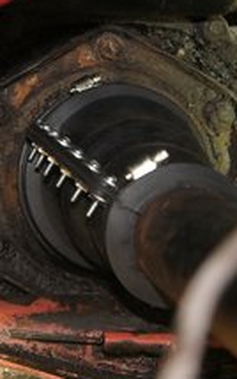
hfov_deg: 13.3
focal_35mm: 97
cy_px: 182
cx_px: 0
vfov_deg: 21.4
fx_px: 1001
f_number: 4.5
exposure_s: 1/8
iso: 1000
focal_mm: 34
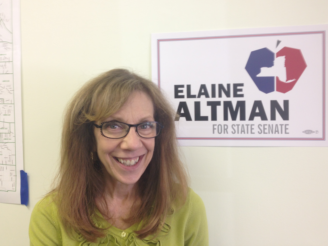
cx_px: 172
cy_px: 116
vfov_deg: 40.7
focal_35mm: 35
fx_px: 332
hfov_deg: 52.6
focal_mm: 4.12
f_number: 2.4
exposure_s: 1/20
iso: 64
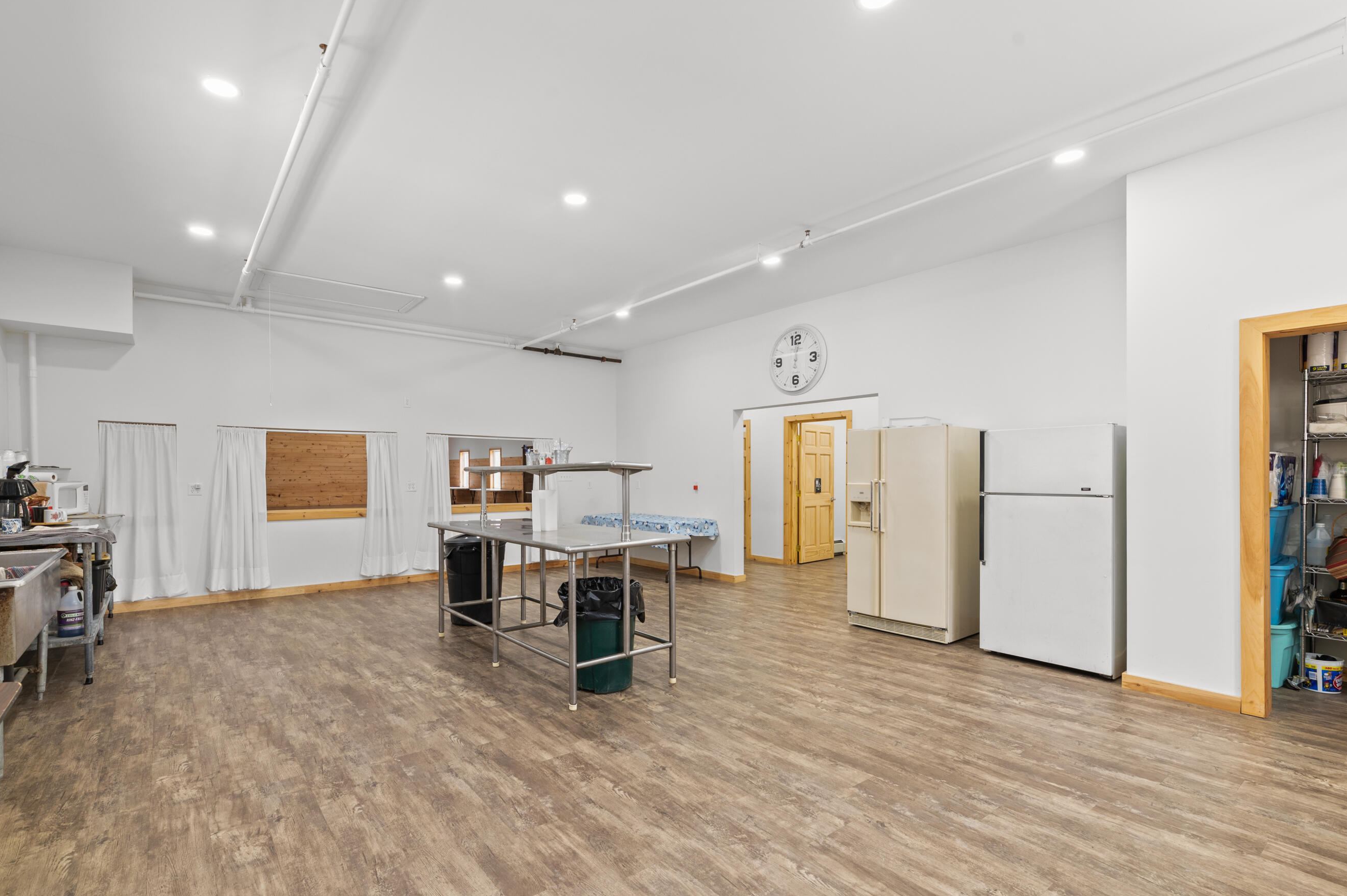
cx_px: 629
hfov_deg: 96.6
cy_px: 465
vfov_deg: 73.7
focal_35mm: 16
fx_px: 598
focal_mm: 14
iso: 800
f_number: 8
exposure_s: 1/3
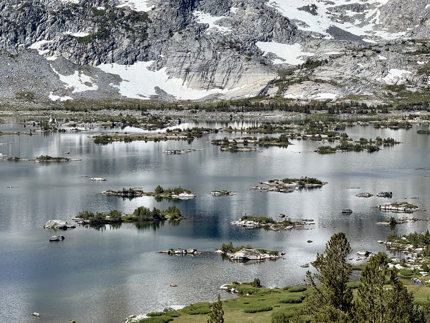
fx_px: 1491
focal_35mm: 120
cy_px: 162
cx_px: 215
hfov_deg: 16.4
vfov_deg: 12.3
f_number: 2.8
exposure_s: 1/2083
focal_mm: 15.66
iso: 50
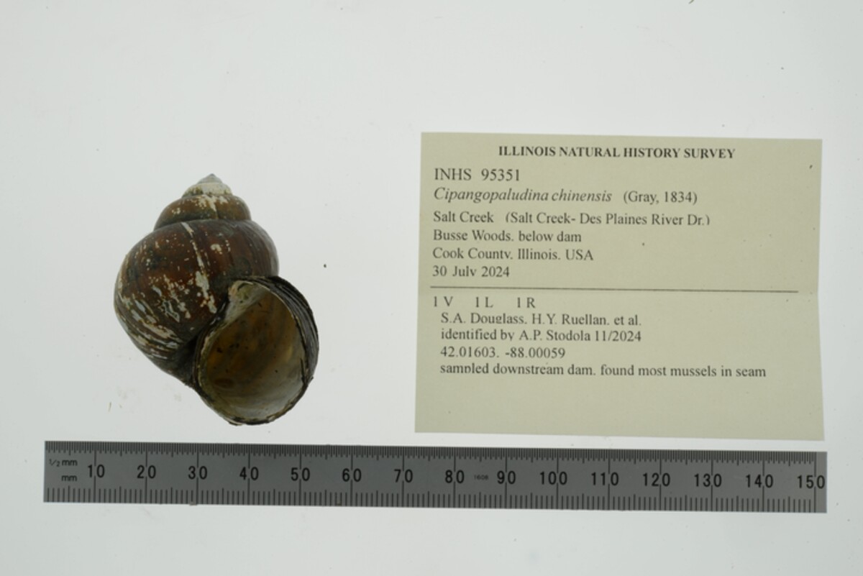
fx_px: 1439
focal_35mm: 60
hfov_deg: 33.4
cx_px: 432
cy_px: 288
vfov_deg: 22.6
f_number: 32
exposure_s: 1/10
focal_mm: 60
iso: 100
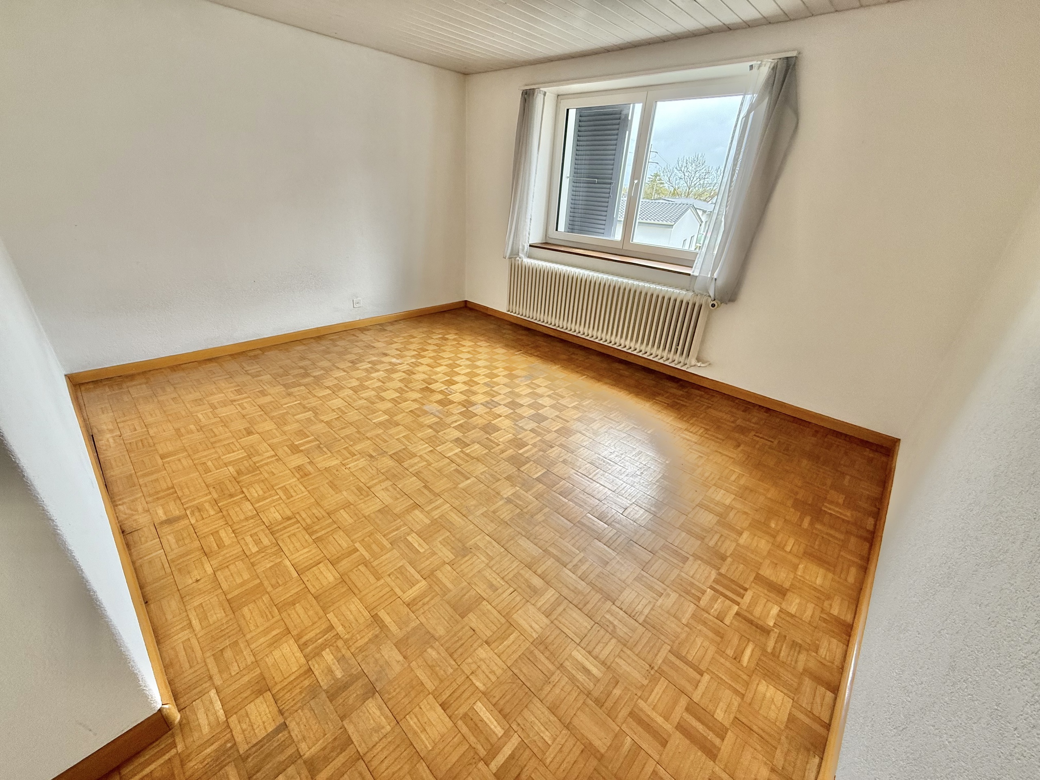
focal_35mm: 14
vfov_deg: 85.7
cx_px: 520
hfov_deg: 102.1
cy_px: 390
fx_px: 421
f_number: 2.2
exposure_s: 1/99
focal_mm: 2.22
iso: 160
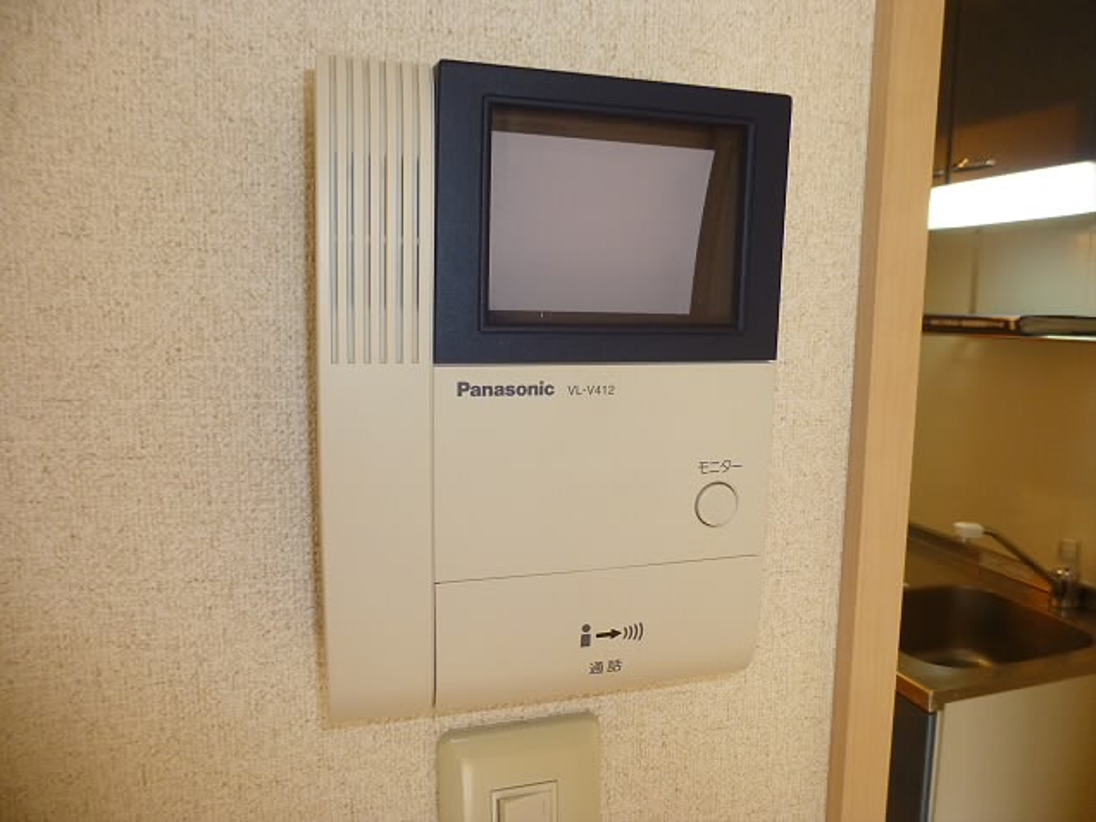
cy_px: 411
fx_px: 792
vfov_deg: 54.9
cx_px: 548
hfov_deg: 69.4
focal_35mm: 25
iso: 250
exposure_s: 1/60
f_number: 3.1
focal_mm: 4.5
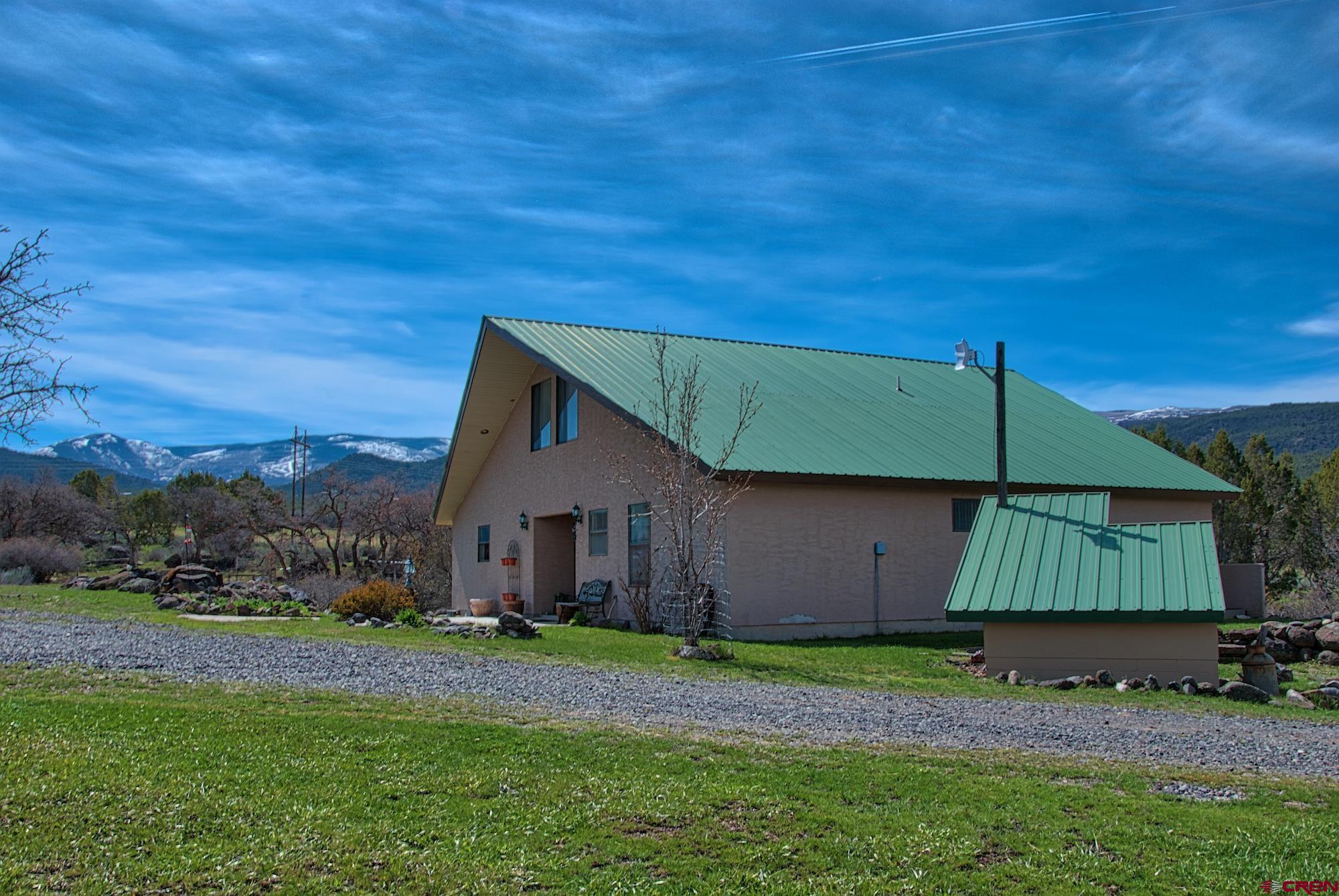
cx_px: 670
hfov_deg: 59.4
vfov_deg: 41.8
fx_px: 1173
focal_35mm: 32
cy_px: 448
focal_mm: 21
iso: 100
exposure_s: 1/250
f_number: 16
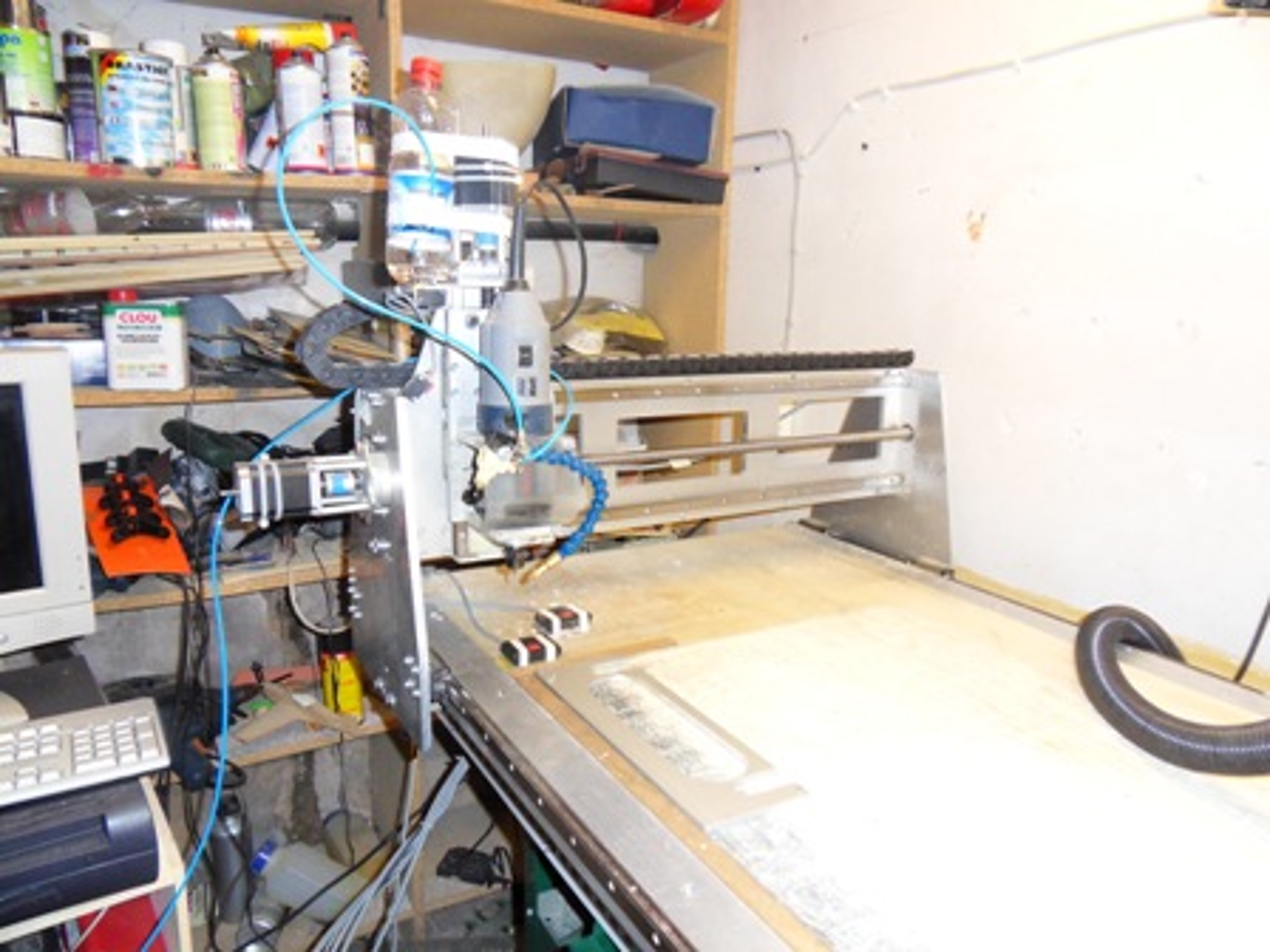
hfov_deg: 71.6
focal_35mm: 24
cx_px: 635
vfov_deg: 56.8
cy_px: 476
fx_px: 881
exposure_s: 1/30
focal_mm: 4.2
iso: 200
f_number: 3.3
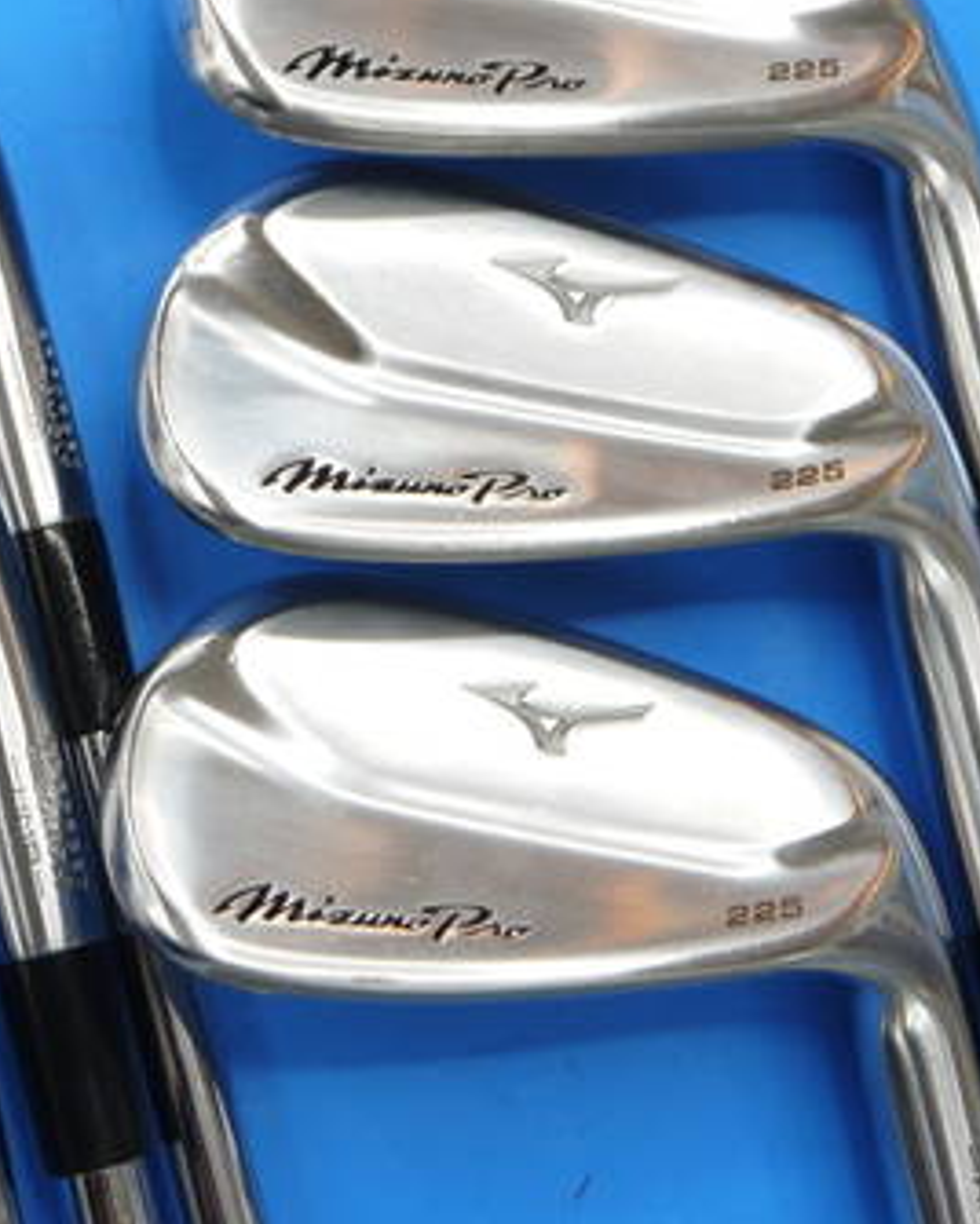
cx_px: 117
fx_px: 3517
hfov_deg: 15.7
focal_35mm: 97
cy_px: 497
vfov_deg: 19.7
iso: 200
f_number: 4.7
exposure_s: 1/60
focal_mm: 26
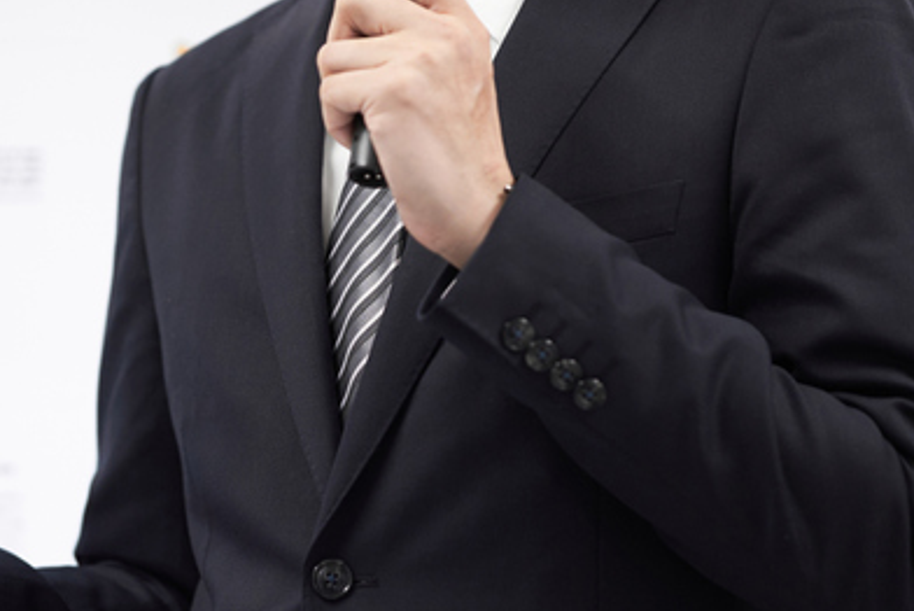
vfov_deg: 8.9
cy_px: 363
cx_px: 266
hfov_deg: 13.2
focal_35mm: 155
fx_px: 3938
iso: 200
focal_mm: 56
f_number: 1.4
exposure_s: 1/320
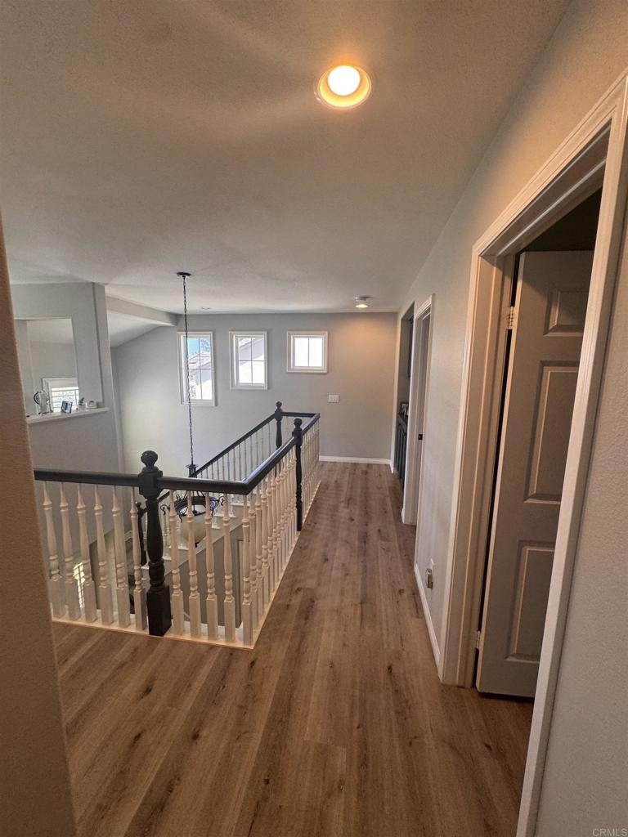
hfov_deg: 85.7
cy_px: 418
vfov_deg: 102.1
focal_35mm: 14
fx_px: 339
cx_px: 314
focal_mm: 2.22
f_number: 2.2
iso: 160
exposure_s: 1/120
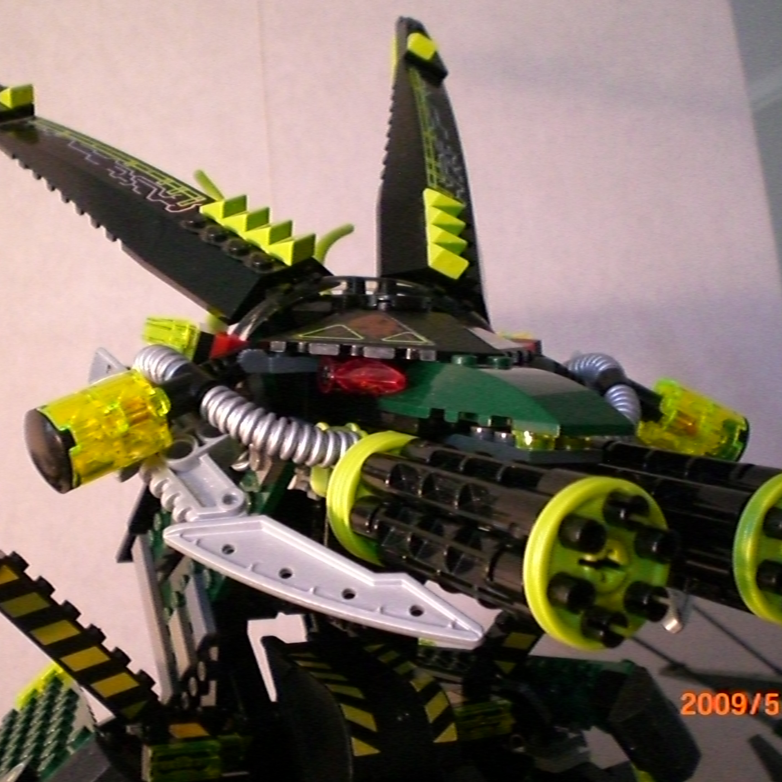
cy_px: 391
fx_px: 1150
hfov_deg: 37.5
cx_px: 369
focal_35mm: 45
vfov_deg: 37.6
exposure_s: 1/50
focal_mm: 6.3
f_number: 3.1
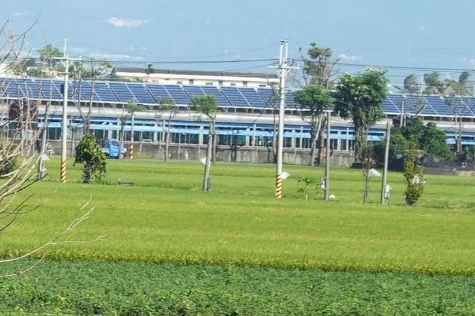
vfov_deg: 2.1
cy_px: 274
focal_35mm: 664
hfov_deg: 3.0
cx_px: -966
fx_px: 8760
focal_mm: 105
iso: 250
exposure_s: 1/400
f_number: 6.3
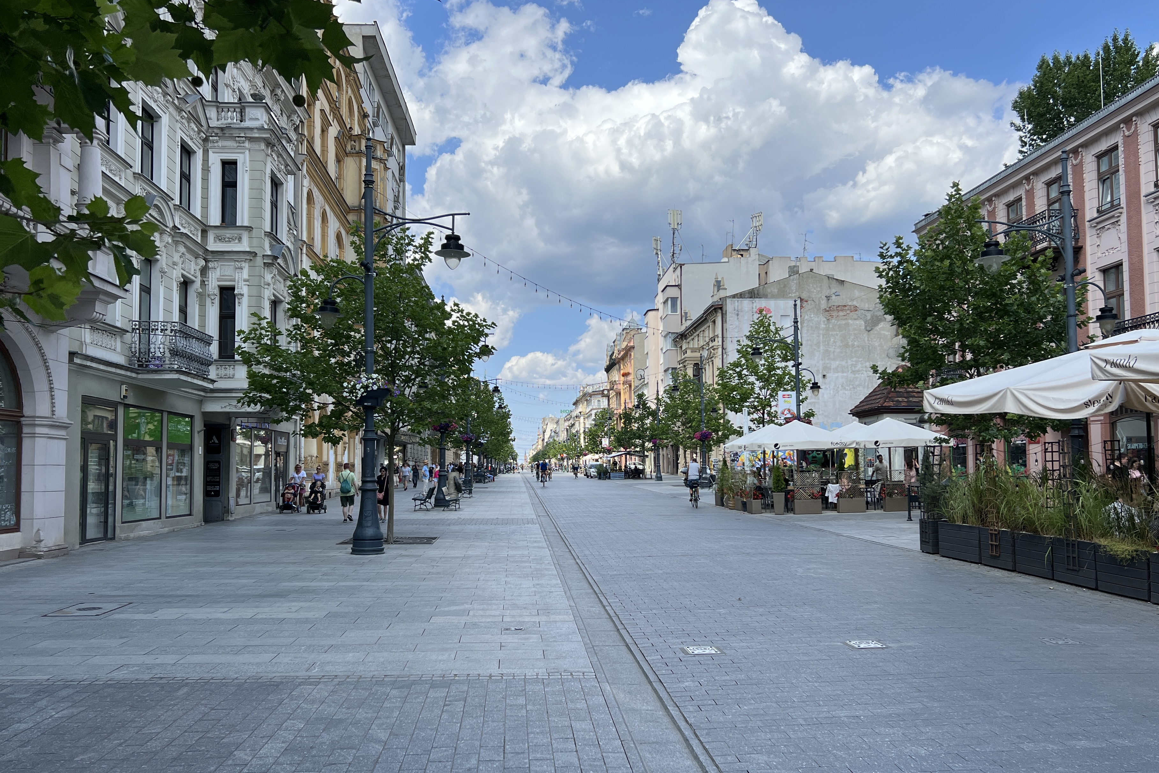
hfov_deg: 61.9
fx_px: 966
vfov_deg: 43.6
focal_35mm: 30
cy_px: 409
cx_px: 597
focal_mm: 5.7
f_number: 1.5
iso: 50
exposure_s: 1/3704
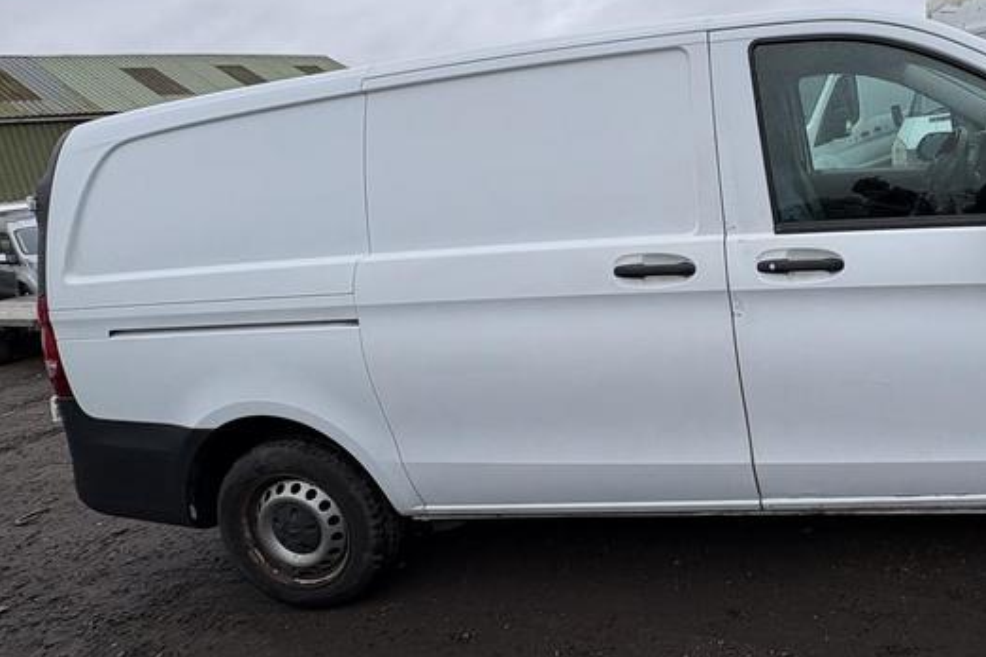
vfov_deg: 50.4
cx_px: 754
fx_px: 685
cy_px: 221
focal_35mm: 25
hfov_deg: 66.5
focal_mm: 2.22
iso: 40
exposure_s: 1/787
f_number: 2.2
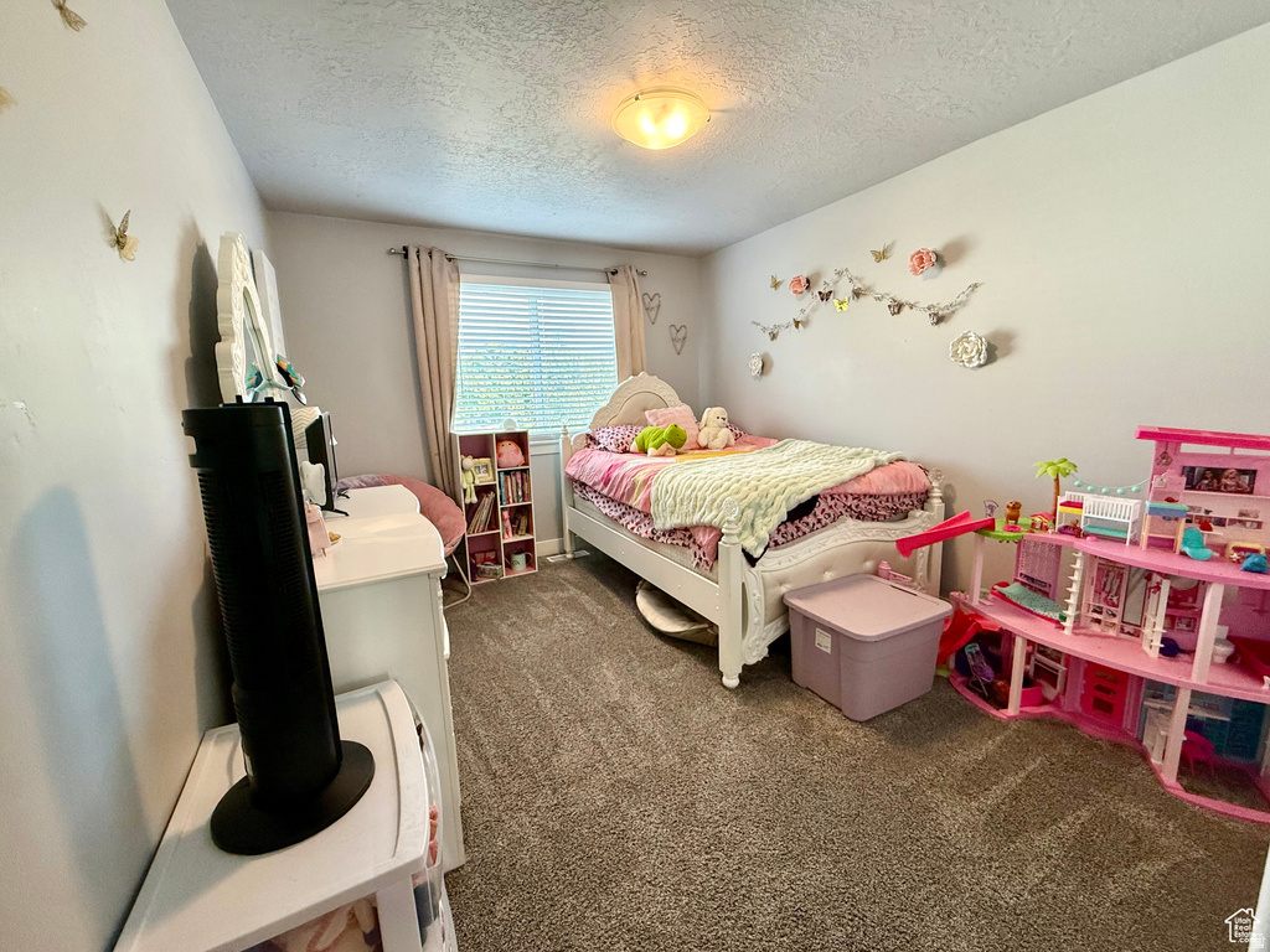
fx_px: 514
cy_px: 476
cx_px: 635
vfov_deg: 85.7
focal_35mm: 14
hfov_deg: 102.1
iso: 250
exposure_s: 1/120
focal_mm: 2.22
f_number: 2.2
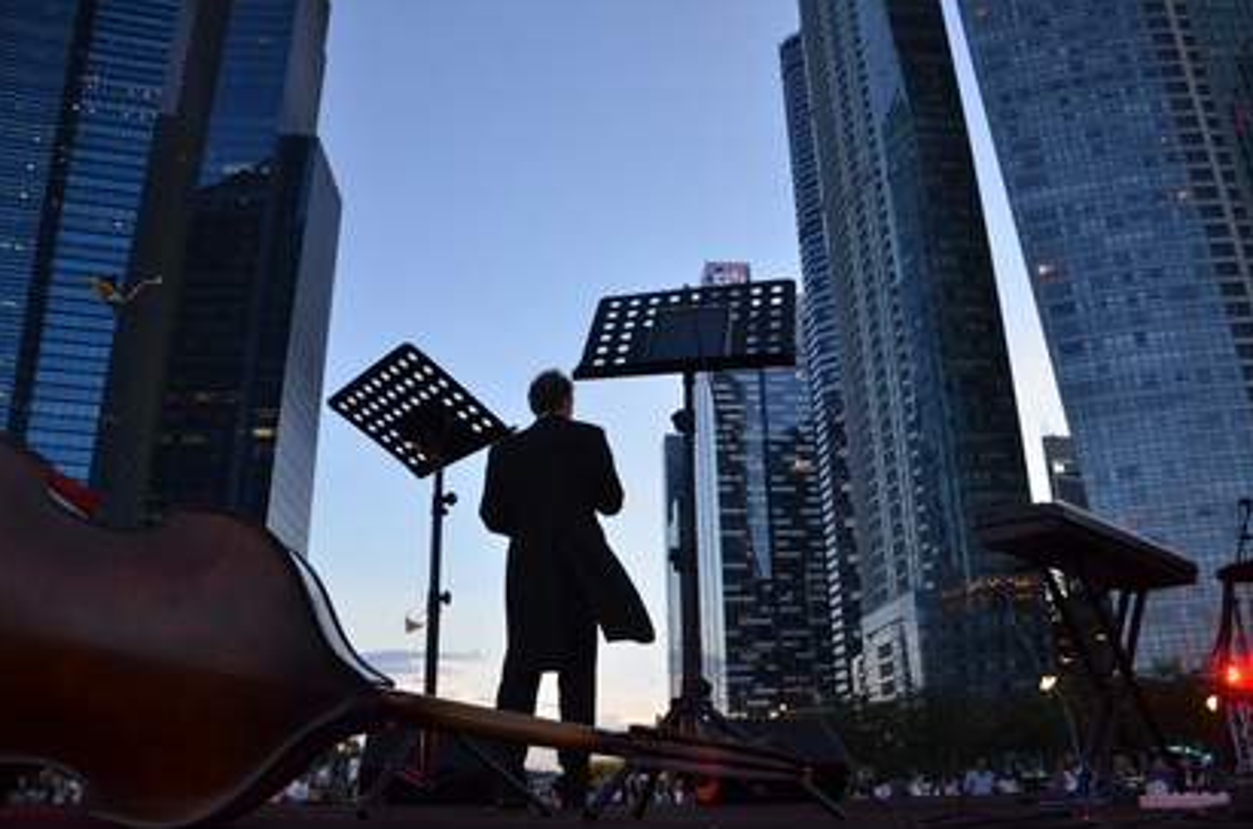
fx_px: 972
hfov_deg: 65.6
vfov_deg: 46.2
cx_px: 616
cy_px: 421
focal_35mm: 28
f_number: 4.5
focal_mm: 18
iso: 800
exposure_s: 1/200
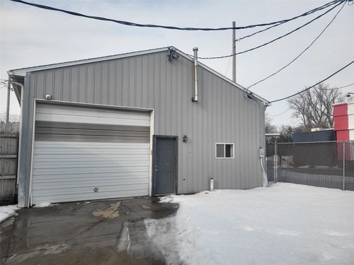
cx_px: 177
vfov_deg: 53.1
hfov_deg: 67.3
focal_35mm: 26
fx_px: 266
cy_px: 132
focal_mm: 5.4
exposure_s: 1/2384
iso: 40
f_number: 1.8
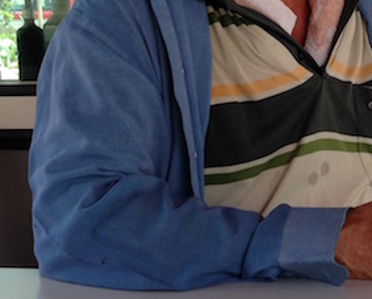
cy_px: 111
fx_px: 1003
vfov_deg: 16.9
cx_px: 360
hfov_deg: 20.4
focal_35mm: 91
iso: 50
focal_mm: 4.12
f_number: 2.4
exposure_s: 1/120
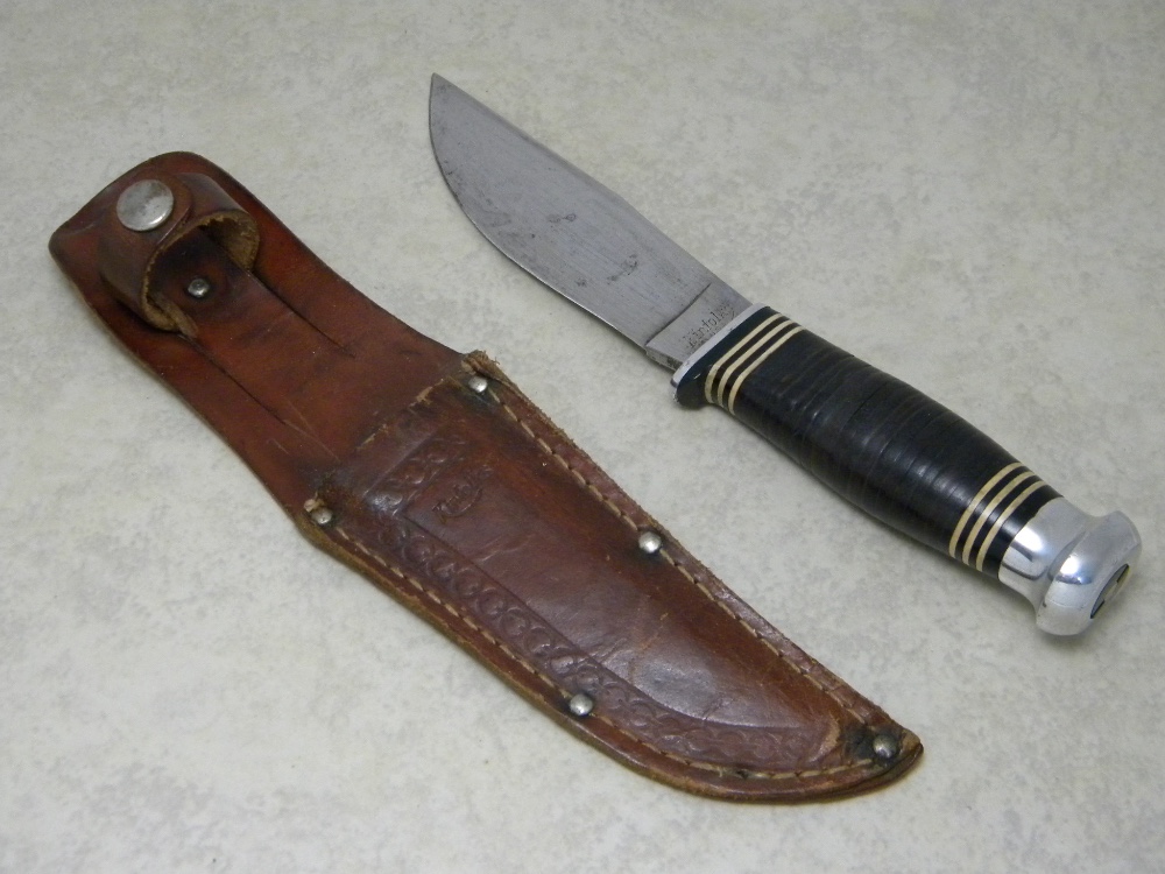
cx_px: 582
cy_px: 437
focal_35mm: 56
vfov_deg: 26.1
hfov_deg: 34.3
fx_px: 1885
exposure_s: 1/26
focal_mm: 10.1
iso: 400
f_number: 4.1
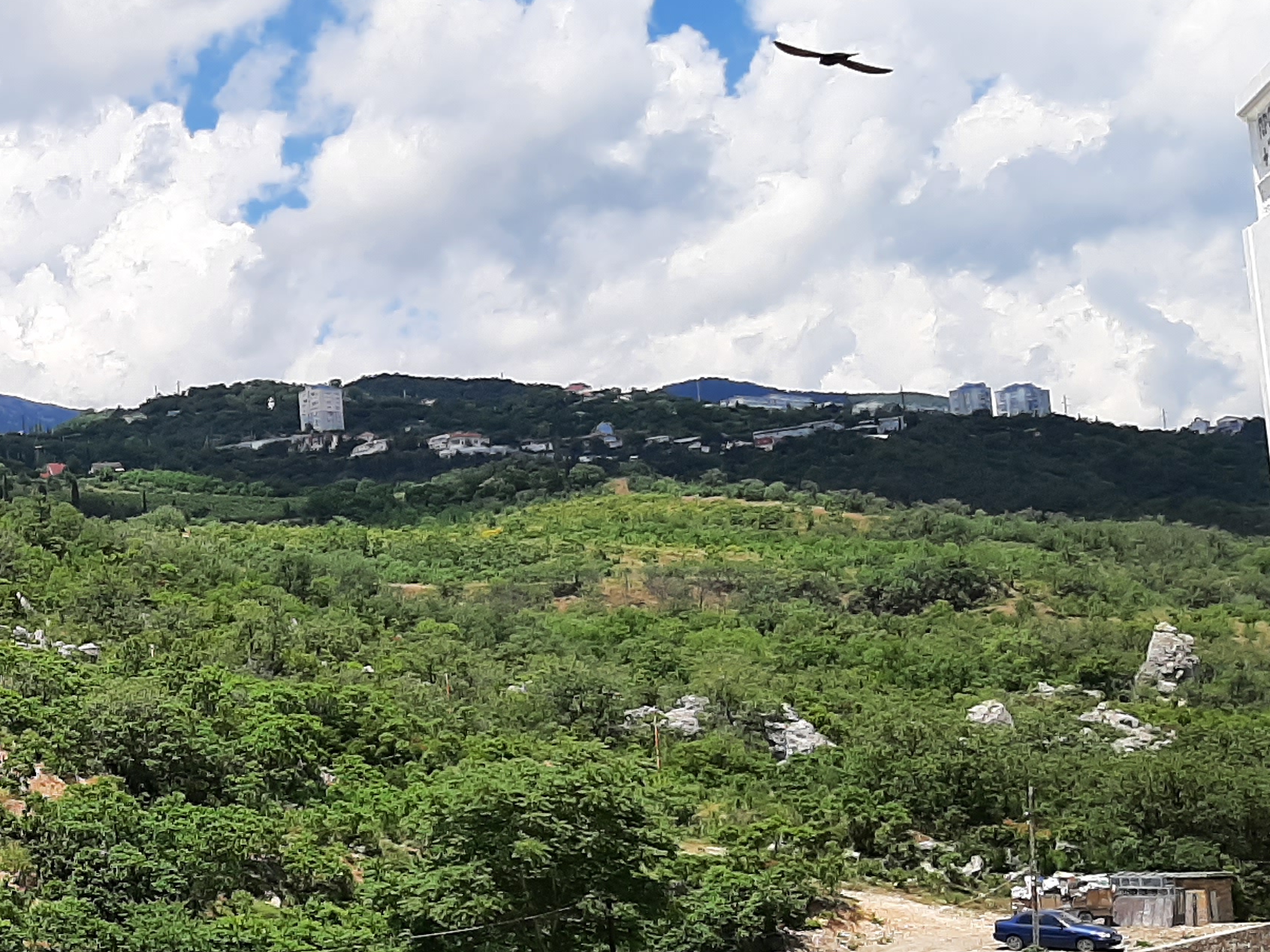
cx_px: -99
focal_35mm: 62
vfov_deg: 23.6
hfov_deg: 28.6
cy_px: 561
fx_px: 2275
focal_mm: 3.93
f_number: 1.7
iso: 40
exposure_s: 1/3472
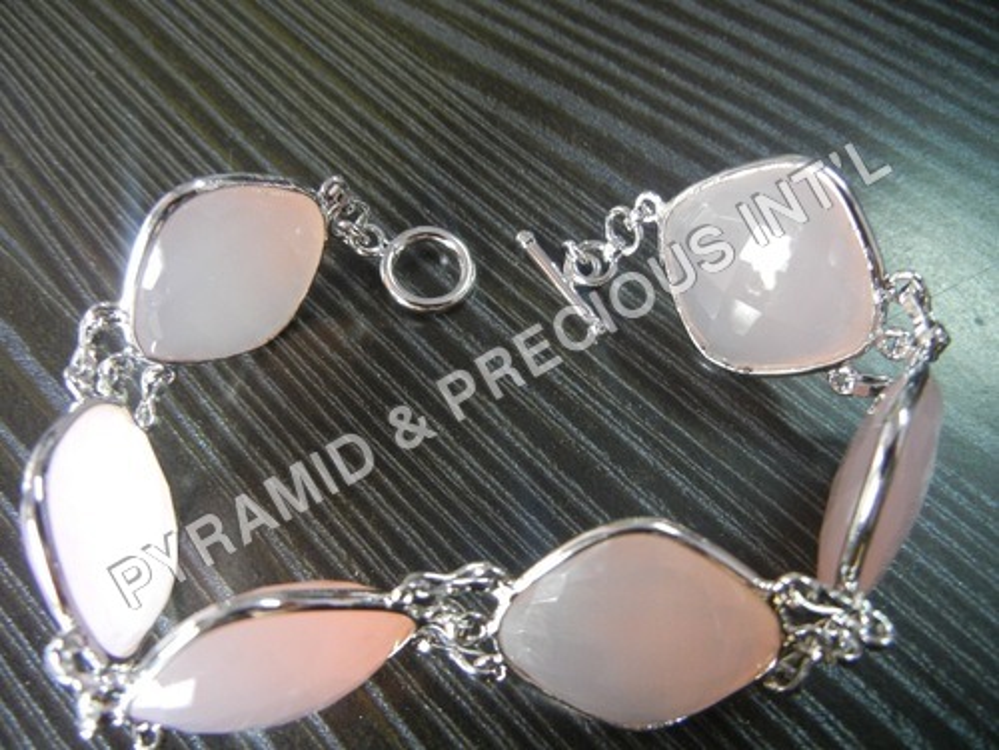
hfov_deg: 60.0
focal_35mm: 30
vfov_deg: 46.8
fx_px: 866
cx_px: 500
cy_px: 375
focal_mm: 5.4
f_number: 3.5
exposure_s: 1/10.6
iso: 400
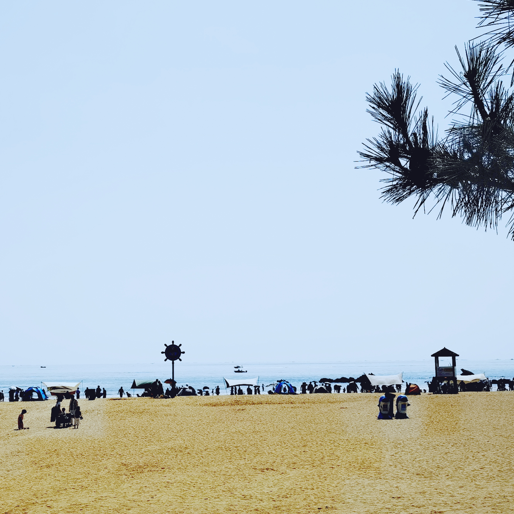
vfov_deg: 28.6
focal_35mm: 60
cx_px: 145
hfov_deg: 28.3
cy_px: 260
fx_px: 1008
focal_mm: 6.67
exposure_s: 1/11236
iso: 50
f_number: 1.9
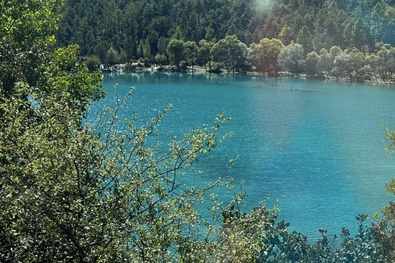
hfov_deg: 30.1
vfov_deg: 19.8
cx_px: 198
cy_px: 7
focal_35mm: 67
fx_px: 735
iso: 80
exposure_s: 1/3704
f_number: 1.78
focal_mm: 6.76
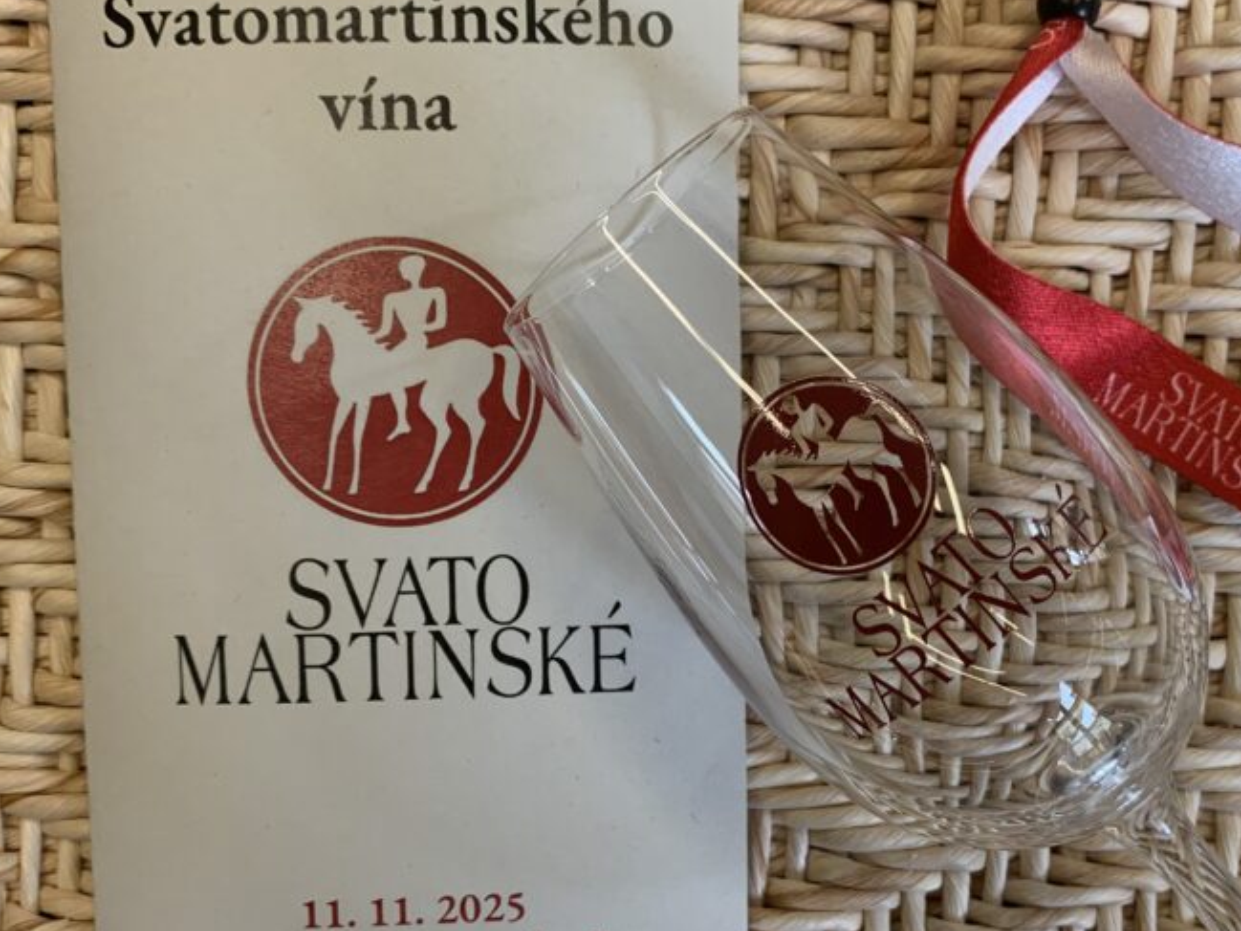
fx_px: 1470
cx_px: 765
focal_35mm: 41
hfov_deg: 45.4
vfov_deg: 35.1
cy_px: 510
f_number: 1.8
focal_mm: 4.25
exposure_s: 1/50
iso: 80
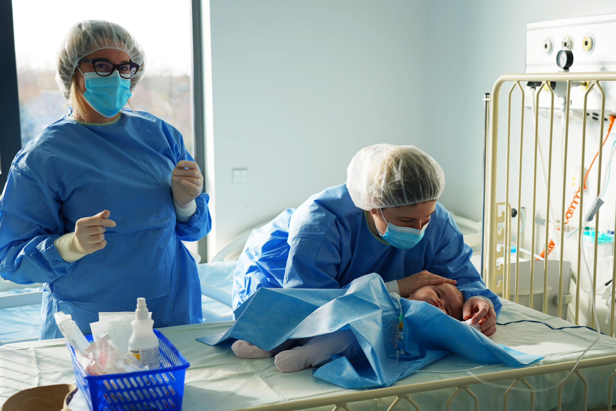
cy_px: 206
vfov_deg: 27.5
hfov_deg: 40.3
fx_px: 838
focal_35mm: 49
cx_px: 308
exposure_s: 1/60
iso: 100
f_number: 4
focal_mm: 49
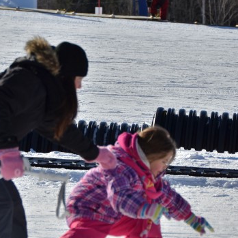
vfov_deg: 7.0
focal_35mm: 251
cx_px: 73
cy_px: 138
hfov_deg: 7.0
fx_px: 1952
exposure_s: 1/6400
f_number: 5.3
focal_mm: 95
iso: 360
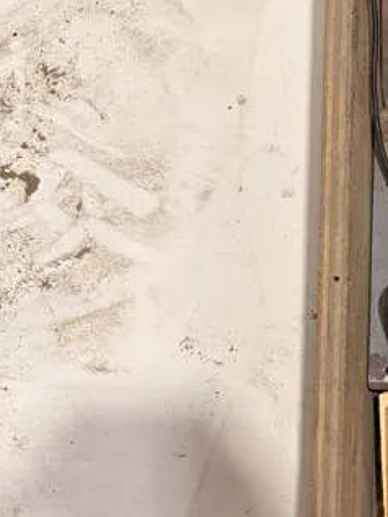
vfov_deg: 23.2
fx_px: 1255
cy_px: 349
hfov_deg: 15.8
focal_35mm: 84
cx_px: 618
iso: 80
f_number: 1.6
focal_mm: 5.96
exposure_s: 1/100
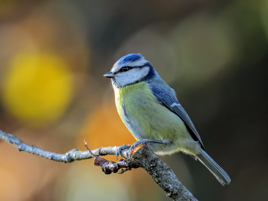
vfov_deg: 1.1
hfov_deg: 1.5
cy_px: 119
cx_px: 75
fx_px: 10258
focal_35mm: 1325
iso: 4000
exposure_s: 1/1250
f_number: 8
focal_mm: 600
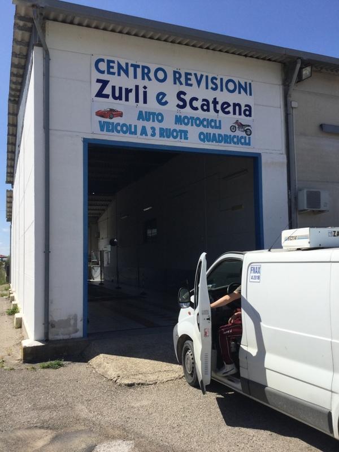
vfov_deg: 58.4
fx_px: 405
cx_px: 170
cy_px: 226
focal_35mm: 31
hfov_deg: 45.4
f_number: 2.4
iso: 25
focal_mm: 3.3
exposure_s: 1/1773
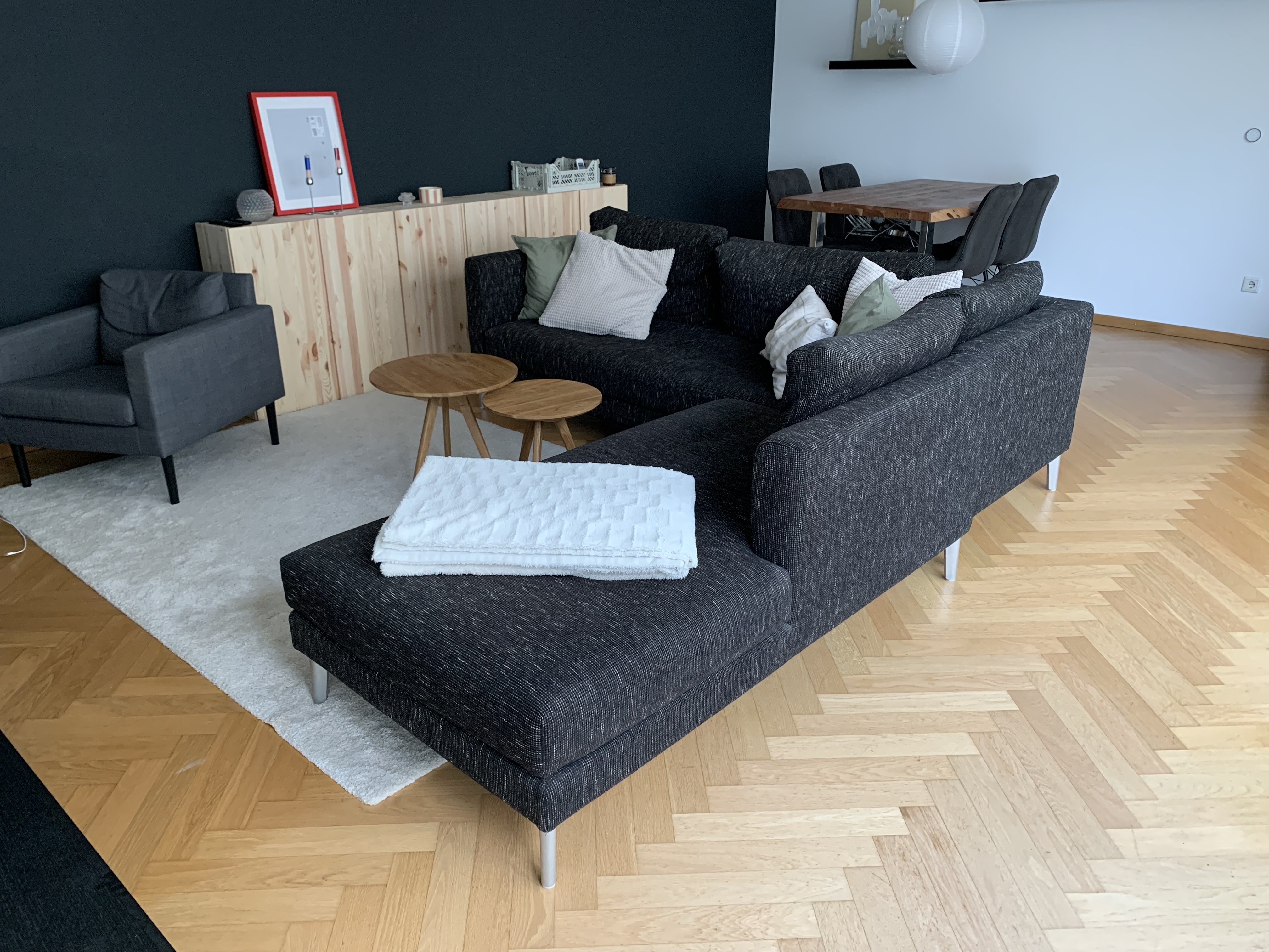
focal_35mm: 26
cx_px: 634
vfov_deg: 53.1
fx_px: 953
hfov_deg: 67.3
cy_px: 476
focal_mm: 4.25
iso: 160
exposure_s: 1/60
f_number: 1.8
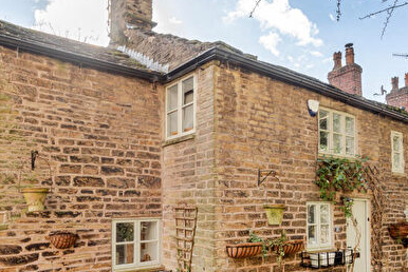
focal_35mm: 29
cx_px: 182
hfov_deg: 63.4
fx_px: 329
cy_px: 181
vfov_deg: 44.4
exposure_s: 1/125
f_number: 8
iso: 100
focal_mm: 16
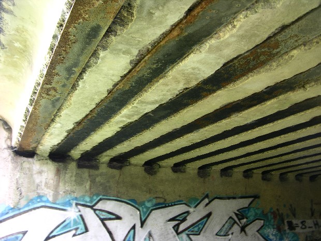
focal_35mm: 35
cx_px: 160
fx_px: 325
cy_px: 120
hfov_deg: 52.6
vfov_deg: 40.7
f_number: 2.8
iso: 50
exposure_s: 1/5.8
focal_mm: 8.9
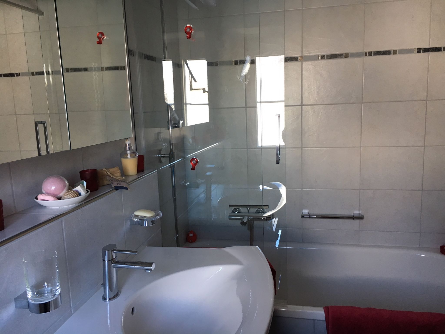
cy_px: 167
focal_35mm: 29
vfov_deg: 48.2
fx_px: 373
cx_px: 222
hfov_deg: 61.7
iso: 50
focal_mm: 4.15
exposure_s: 1/33
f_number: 2.2
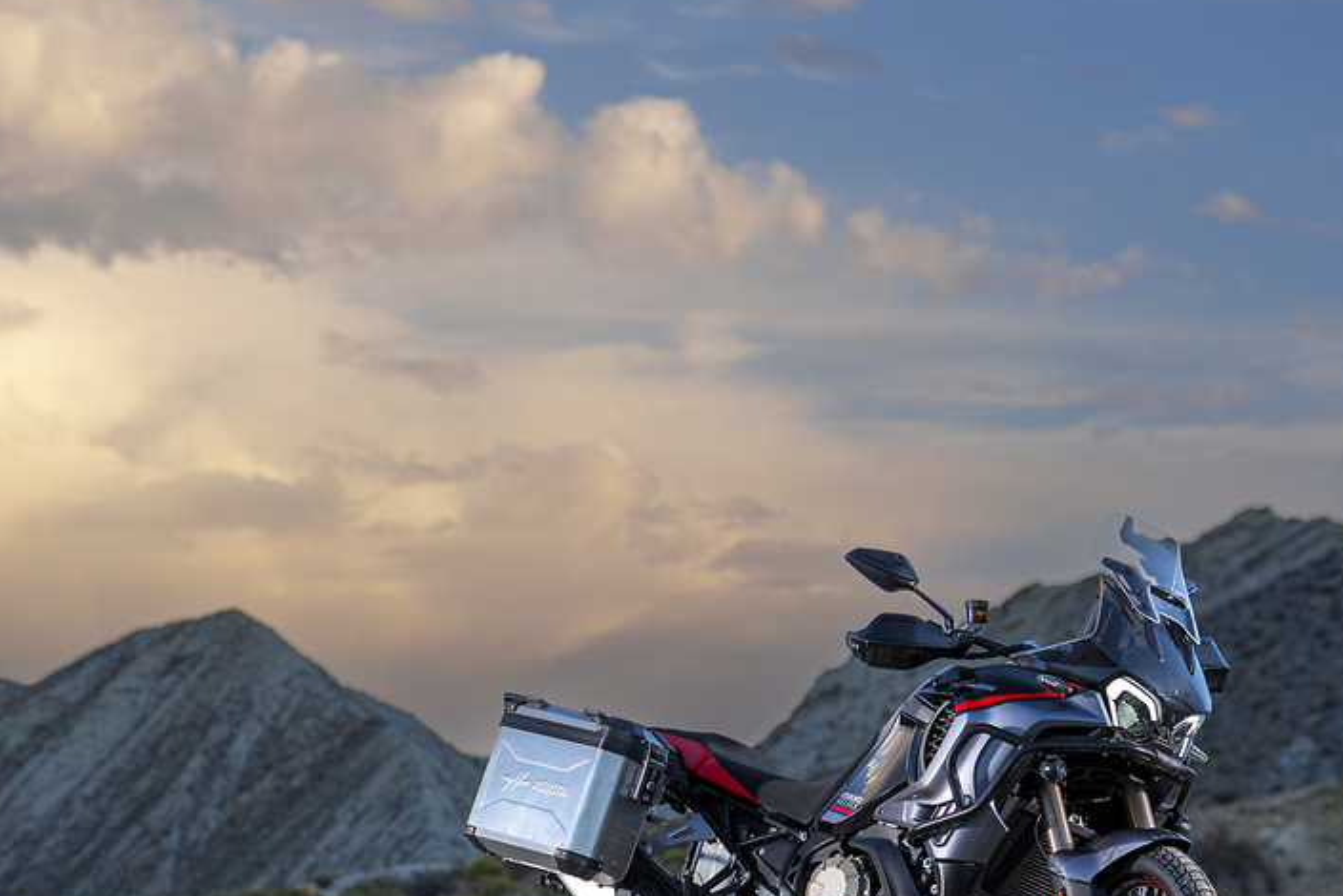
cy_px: 609
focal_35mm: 115
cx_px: 616
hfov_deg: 17.8
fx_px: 4292
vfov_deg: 11.9
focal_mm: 81
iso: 200
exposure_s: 1/500
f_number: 4
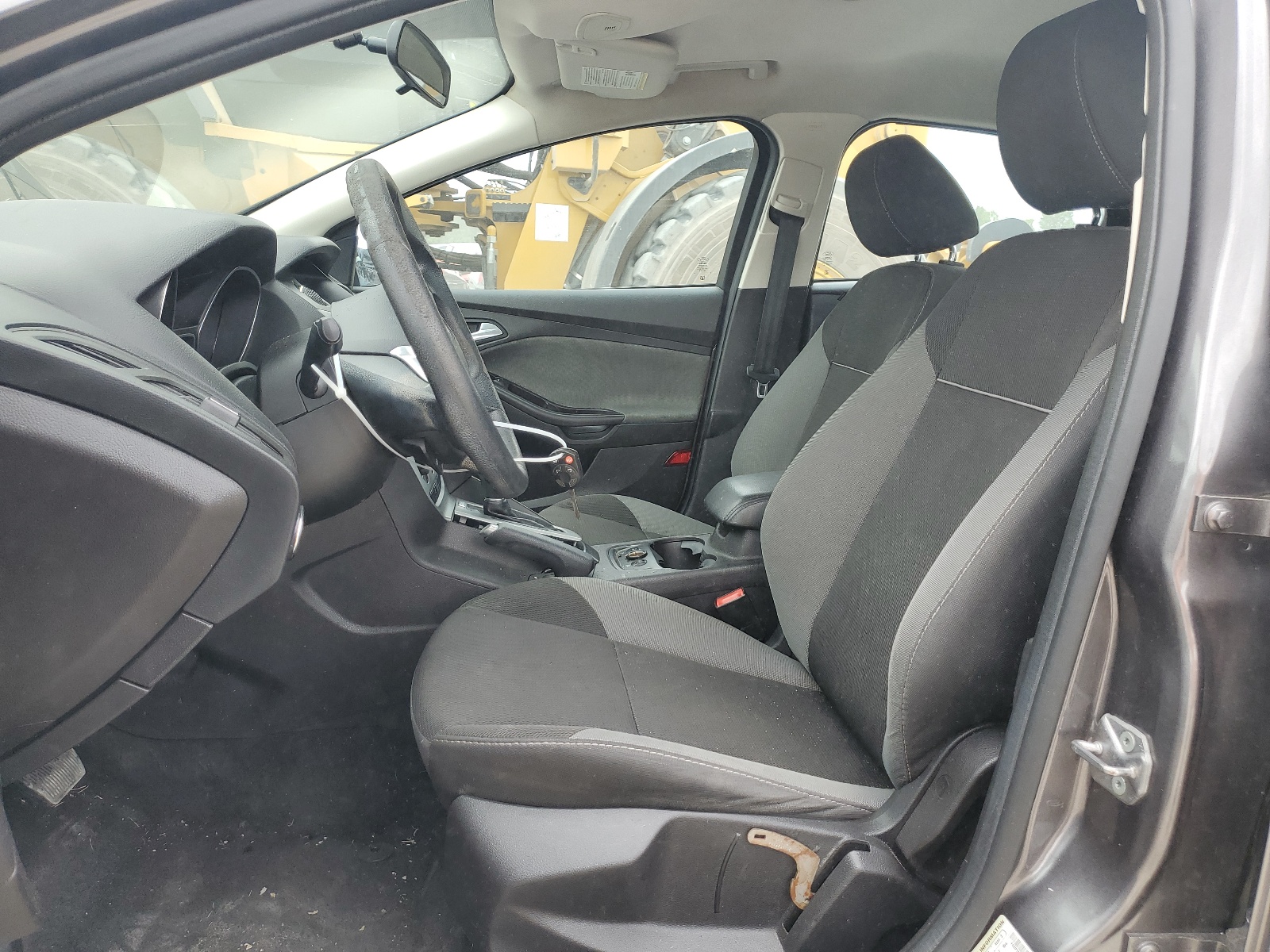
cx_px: 635
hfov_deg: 67.3
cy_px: 476
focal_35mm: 26
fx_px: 954
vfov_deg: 53.1
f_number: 1.5
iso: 50
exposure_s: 1/323
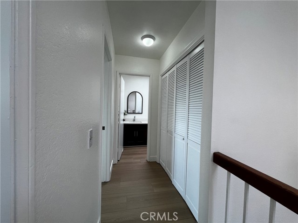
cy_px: 112
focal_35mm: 13
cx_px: 149
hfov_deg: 106.2
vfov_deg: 89.9
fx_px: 112
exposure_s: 1/120
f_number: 1.8
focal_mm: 1.57
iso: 80
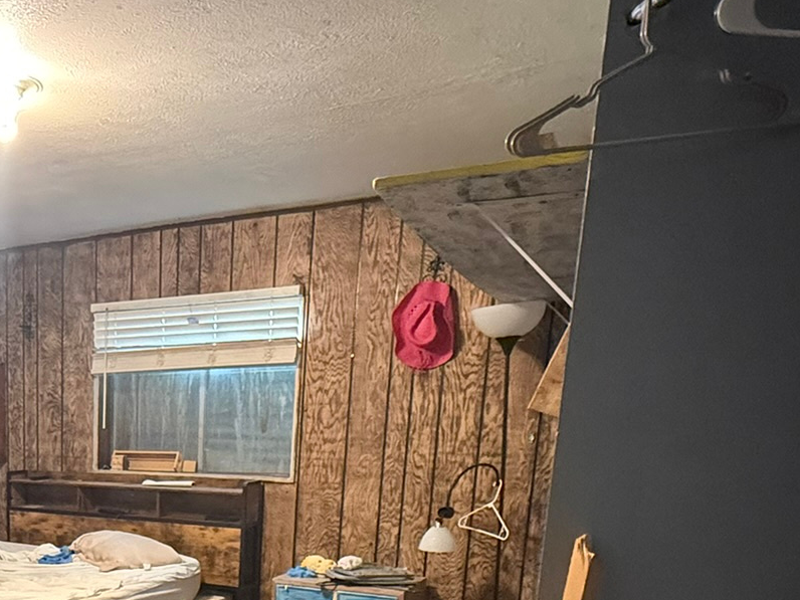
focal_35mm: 36
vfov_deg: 36.2
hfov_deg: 46.1
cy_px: 583
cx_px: 69
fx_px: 832
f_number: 2.2
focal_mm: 2.22
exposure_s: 1/40
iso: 1000
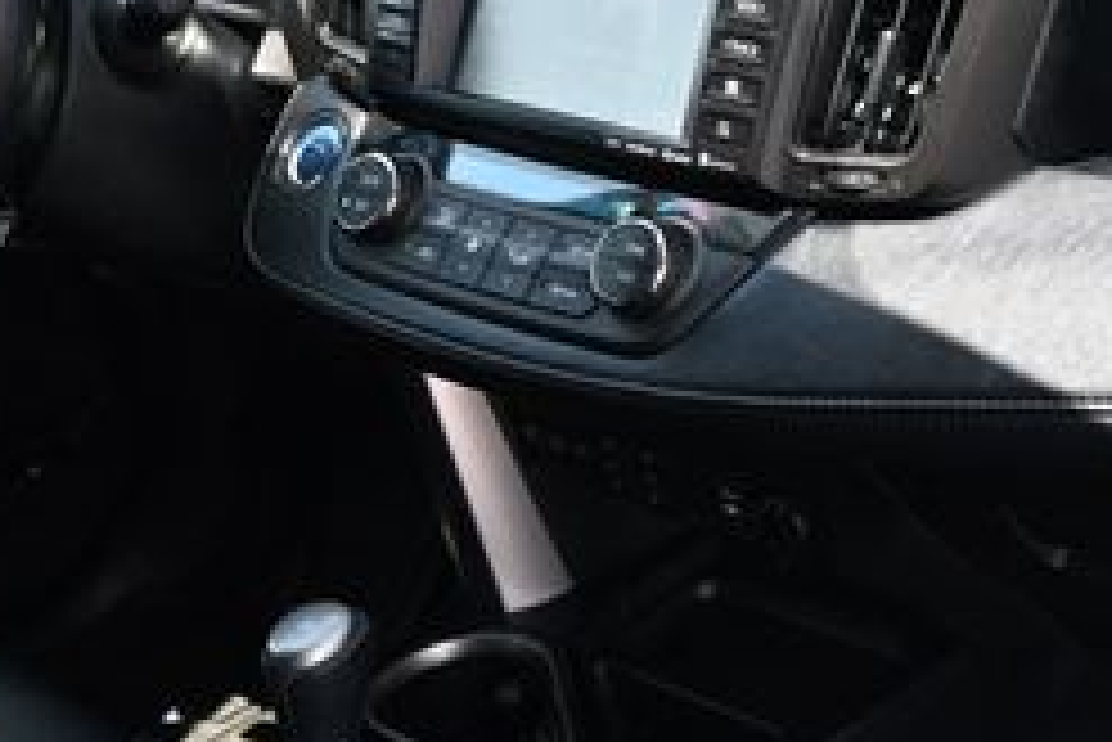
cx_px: 945
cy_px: 454
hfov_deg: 26.1
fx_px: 2338
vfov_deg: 18.0
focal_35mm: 76
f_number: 4
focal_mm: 19.5
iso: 250
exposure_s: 1/250
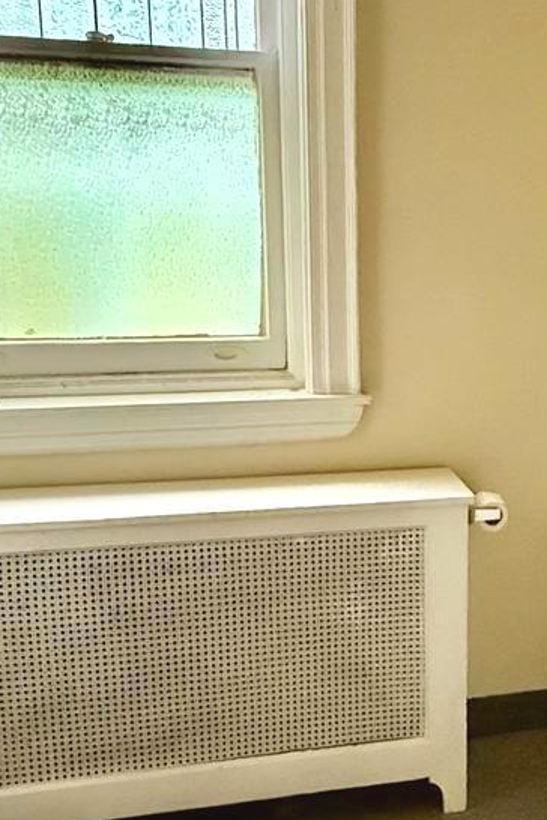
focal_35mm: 41
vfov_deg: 47.4
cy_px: 407
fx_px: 934
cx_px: 508
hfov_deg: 30.9
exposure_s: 1/40
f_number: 2.2
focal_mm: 2.22
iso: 1600
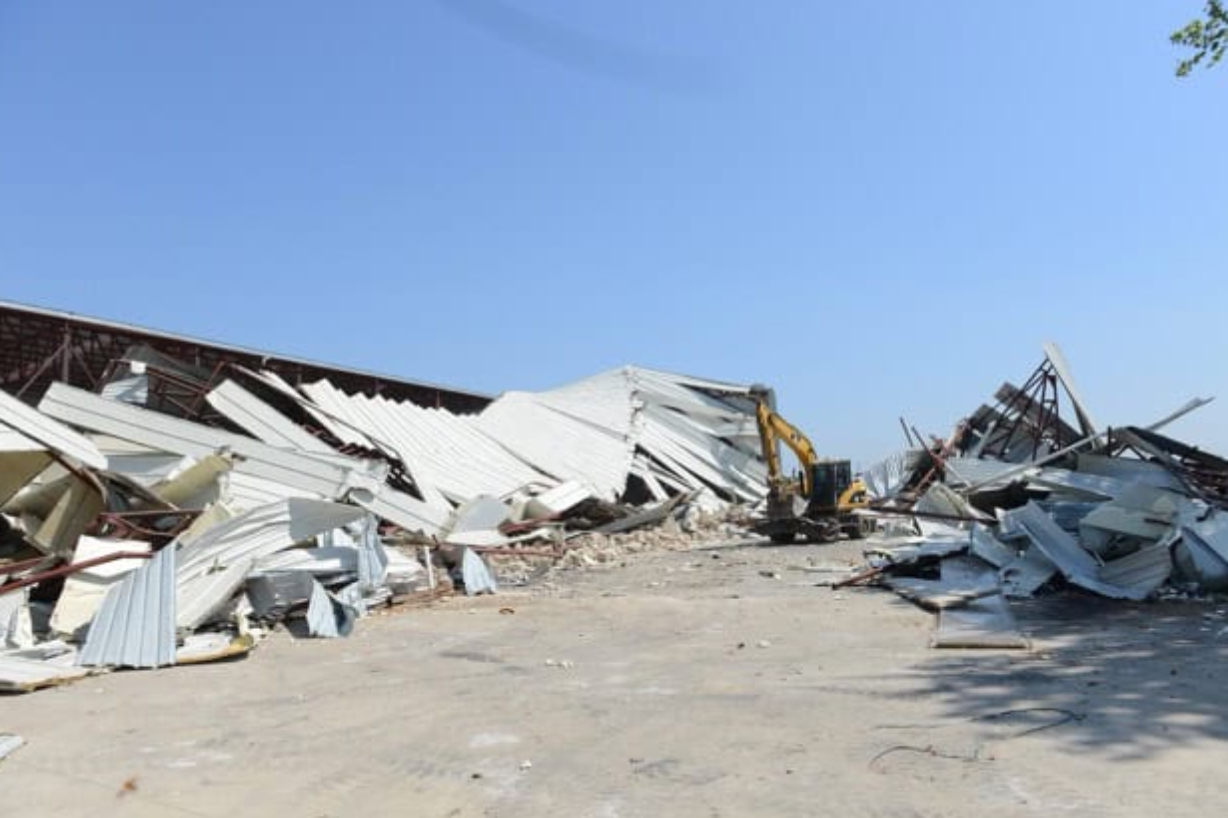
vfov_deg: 51.3
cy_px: 418
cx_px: 627
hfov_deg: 71.5
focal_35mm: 25
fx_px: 853
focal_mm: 24
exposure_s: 1/640
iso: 125
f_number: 5.6
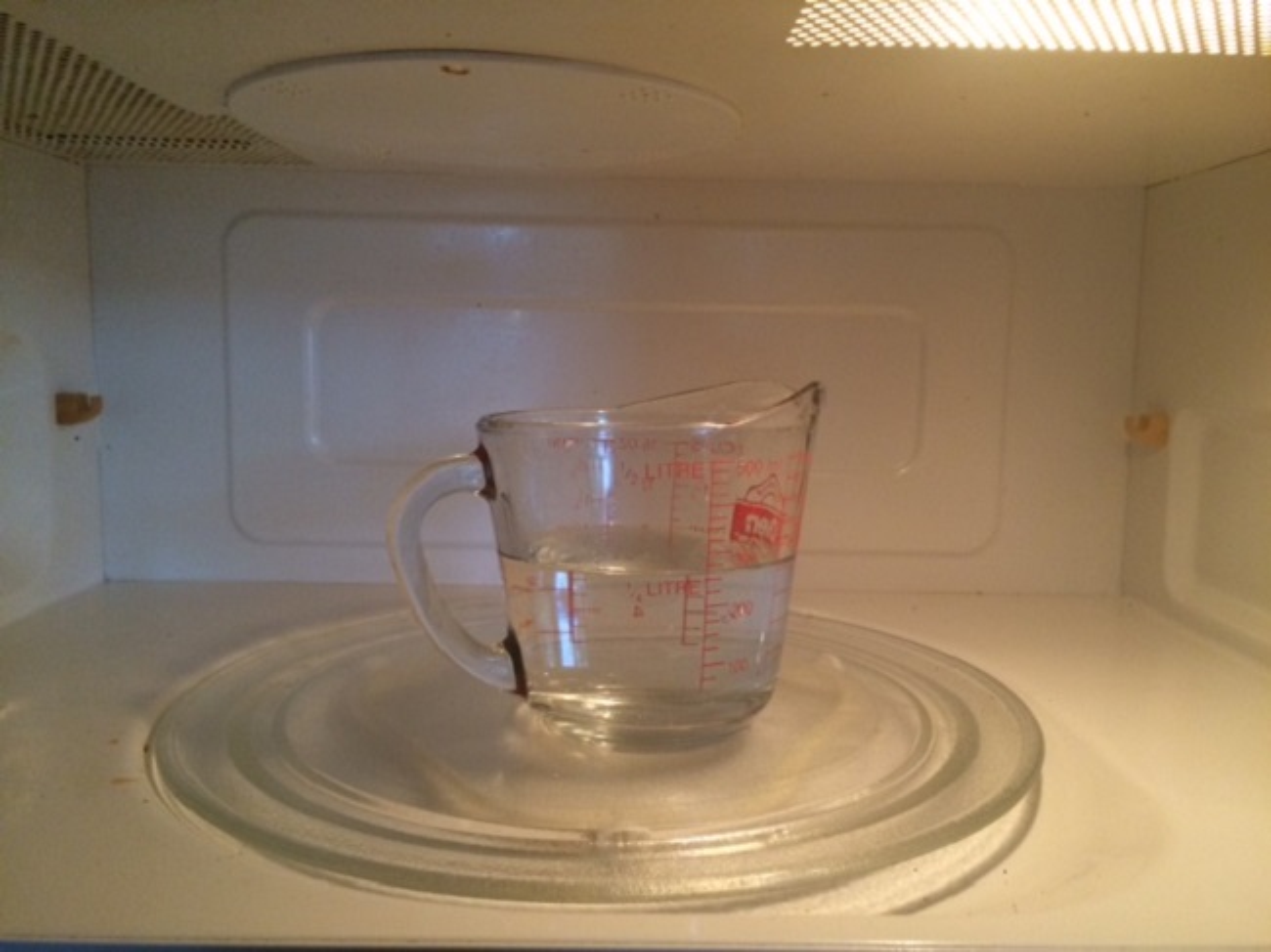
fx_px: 1064
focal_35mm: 29
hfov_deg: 61.7
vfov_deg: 48.2
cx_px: 636
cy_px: 476
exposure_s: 1/30
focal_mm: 4.15
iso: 160
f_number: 2.2
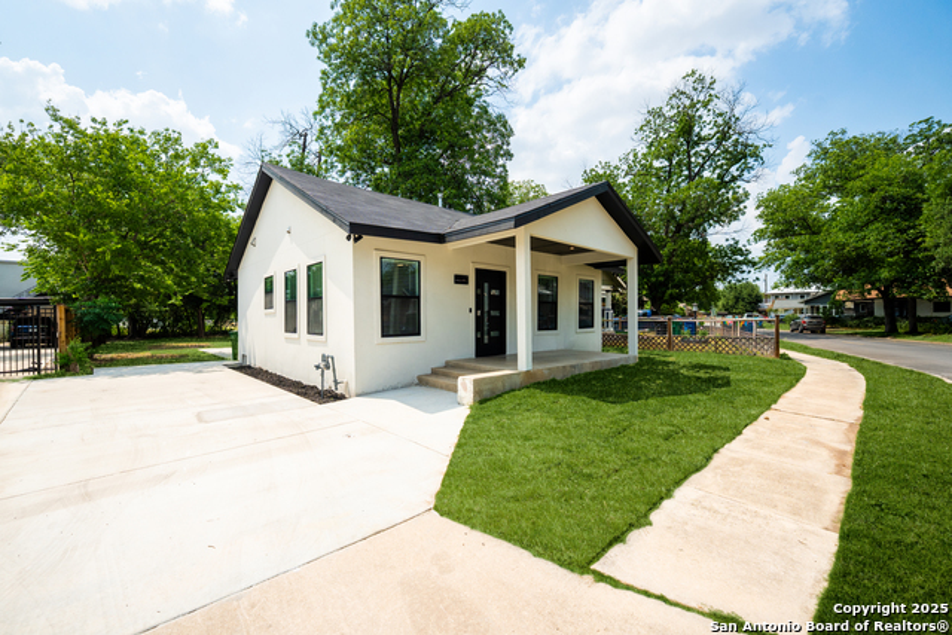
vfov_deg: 81.2
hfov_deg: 104.2
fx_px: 370
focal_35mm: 14
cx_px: 476
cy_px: 318
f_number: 4
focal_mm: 14
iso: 500
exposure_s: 1/8000
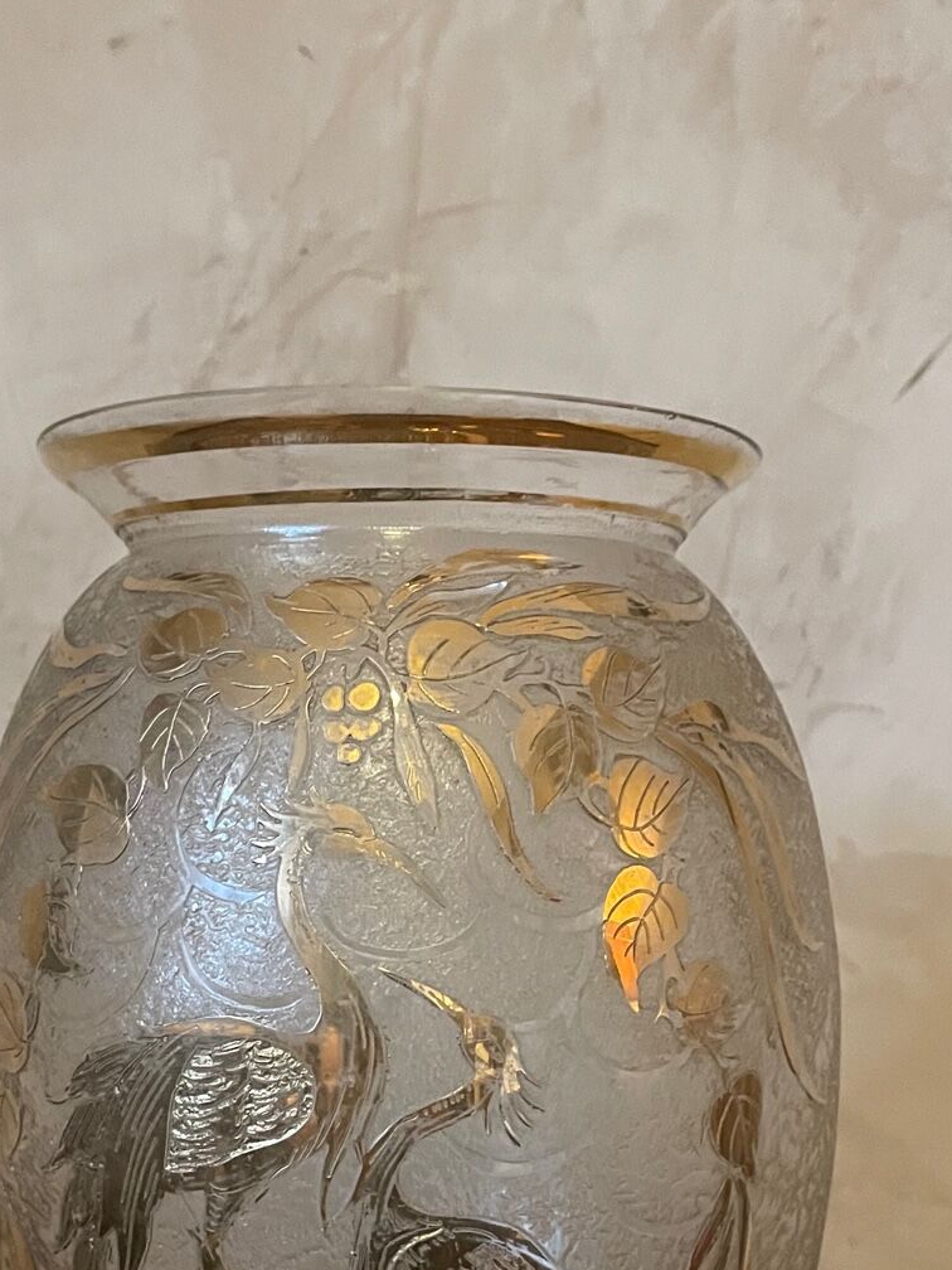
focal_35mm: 52
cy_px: 958
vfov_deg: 36.0
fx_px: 1907
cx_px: 421
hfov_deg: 28.0
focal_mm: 4.2
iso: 640
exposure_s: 1/33
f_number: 1.6
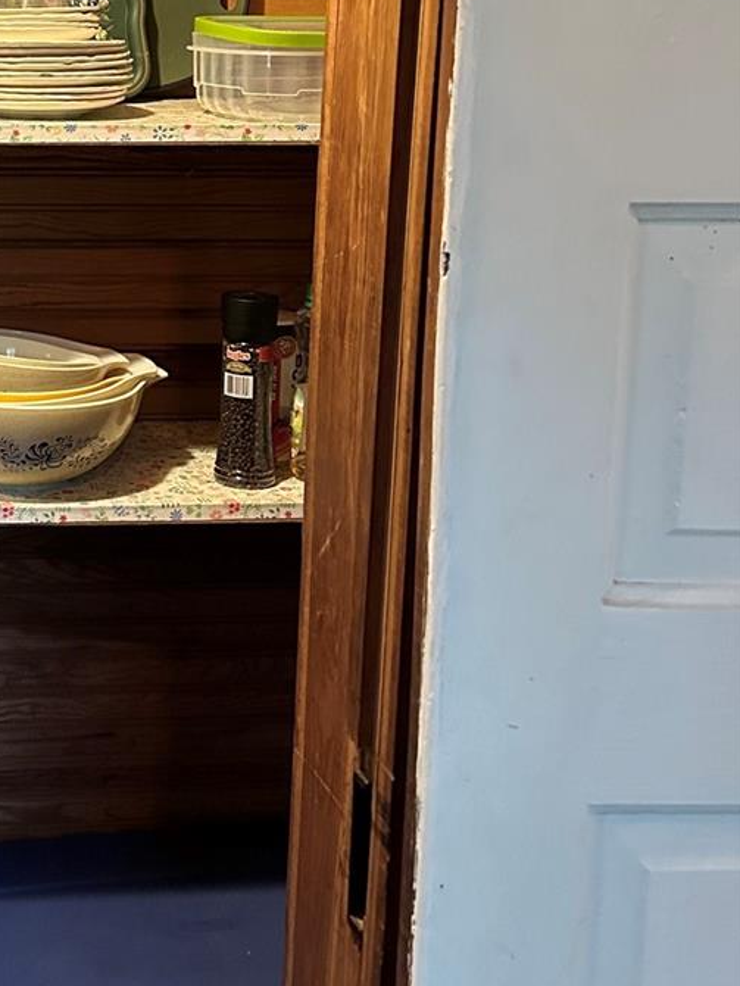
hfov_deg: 24.5
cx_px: -103
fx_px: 1567
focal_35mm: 55
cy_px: 188
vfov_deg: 33.8
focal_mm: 6.86
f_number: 1.78
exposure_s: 1/60
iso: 800
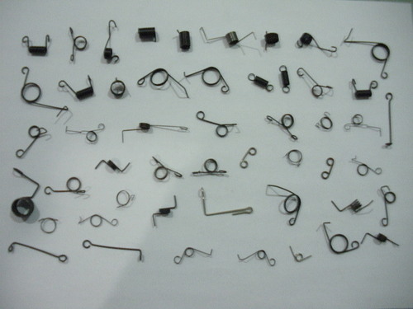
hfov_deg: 51.4
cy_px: 154
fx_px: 430
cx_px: 206
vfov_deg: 39.7
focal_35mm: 36
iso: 575
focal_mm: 6.3
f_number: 3.5
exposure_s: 1/8
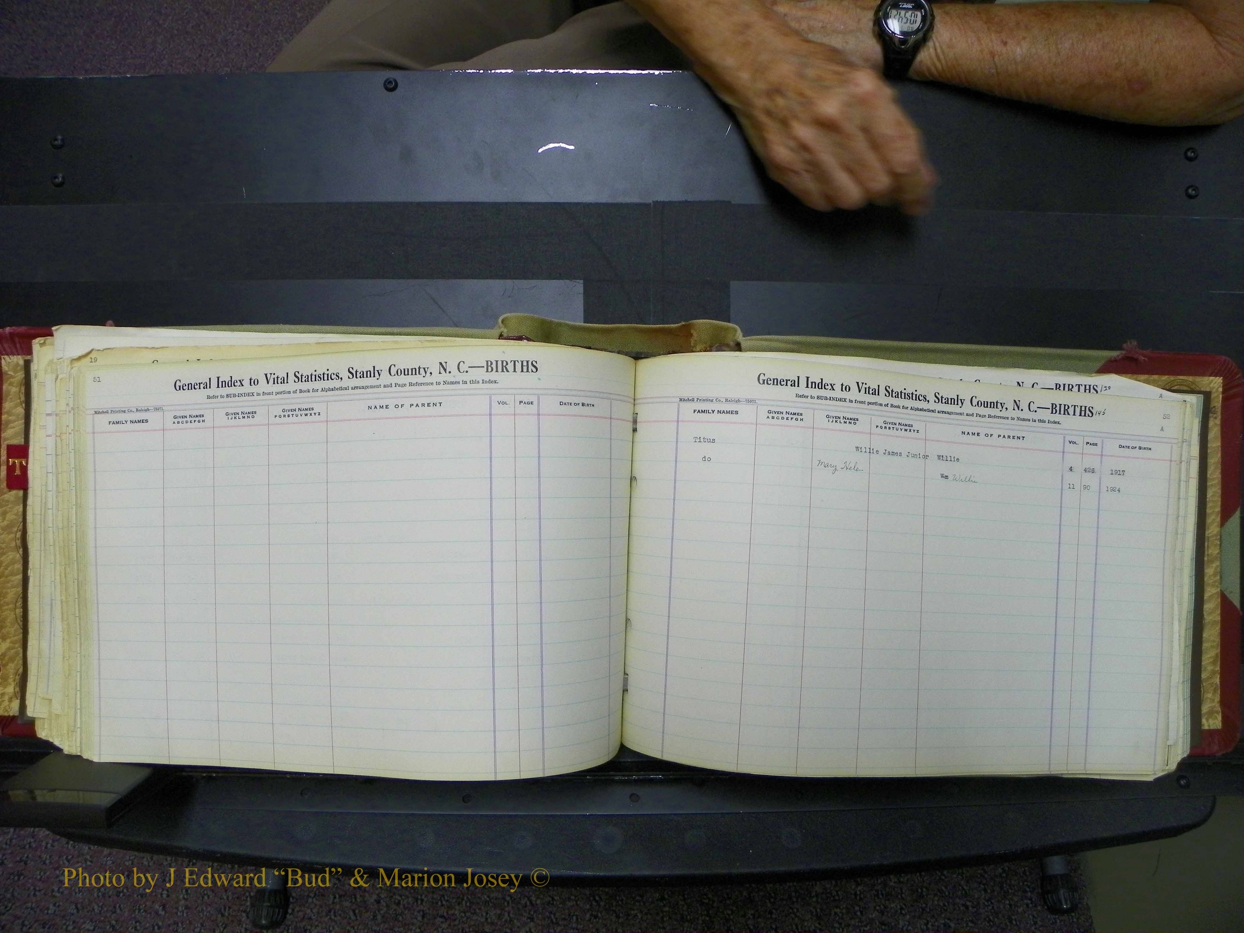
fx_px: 934
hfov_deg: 67.3
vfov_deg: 53.1
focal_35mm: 26
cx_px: 622
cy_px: 466
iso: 100
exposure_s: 1/30
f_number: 2.8
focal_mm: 4.6
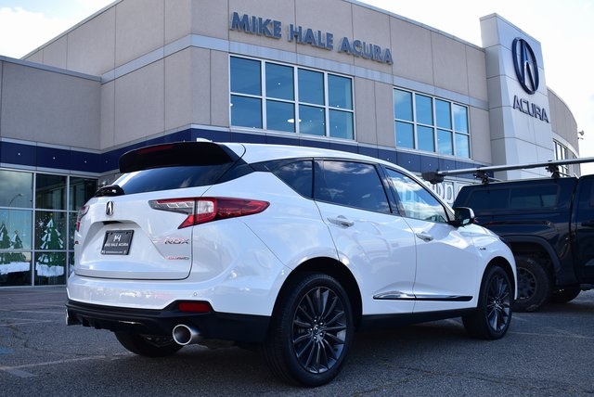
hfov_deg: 53.1
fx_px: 595
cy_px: 198
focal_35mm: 36
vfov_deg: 36.9
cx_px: 297
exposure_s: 1/160
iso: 100
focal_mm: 24
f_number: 6.3
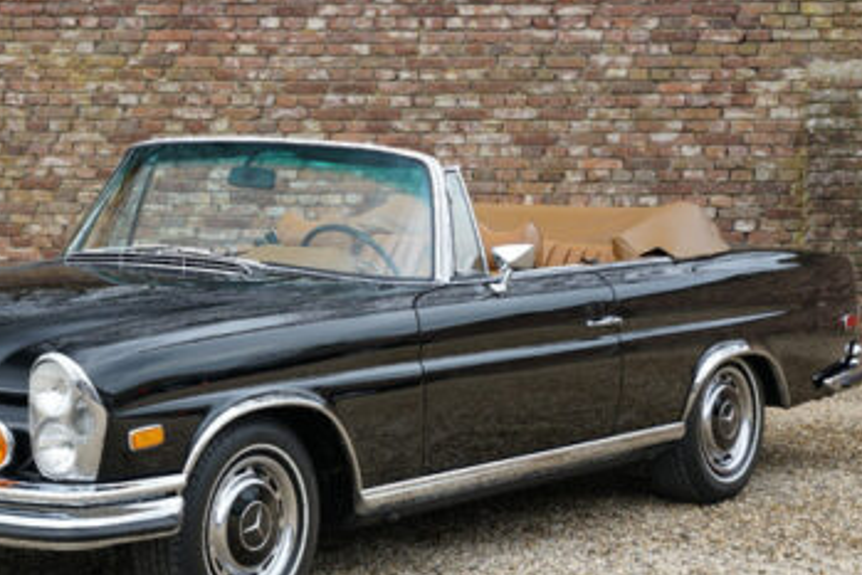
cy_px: 345
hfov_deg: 20.4
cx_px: 267
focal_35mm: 100
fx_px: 2384
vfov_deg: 13.8
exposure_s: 1/60
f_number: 5.6
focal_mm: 57.9
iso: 125
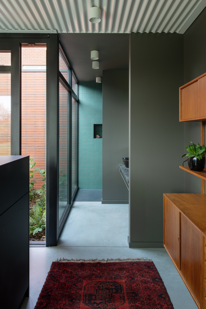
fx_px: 206
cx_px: 103
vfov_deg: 73.7
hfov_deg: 53.1
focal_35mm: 24
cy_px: 154
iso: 100
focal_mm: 24
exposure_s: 1/6
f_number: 13
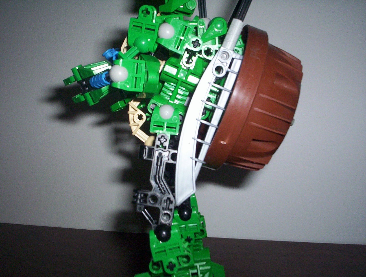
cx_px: 183
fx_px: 403
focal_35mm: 38
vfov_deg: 37.9
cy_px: 138
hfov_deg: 48.9
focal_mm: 4.99
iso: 140
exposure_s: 1/60
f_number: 4.5
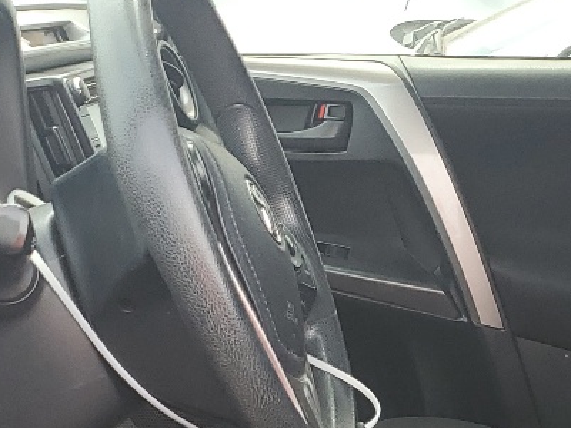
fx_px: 1716
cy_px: 608
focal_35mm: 104
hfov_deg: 18.7
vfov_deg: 13.5
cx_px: 455
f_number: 1.5
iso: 50
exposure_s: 1/208
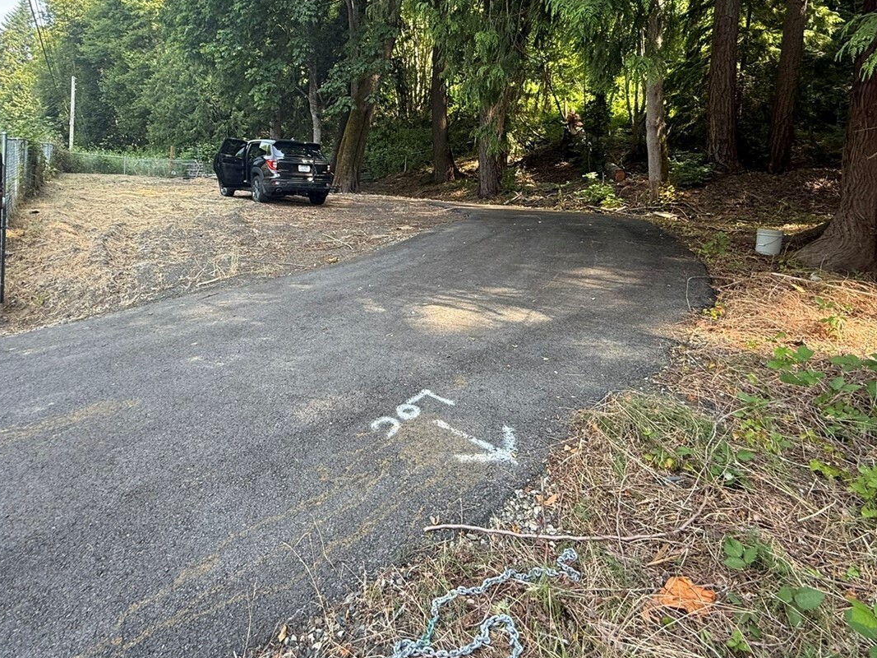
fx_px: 532
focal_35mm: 21
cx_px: 408
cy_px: 232
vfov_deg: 62.2
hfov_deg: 78.9
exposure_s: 1/99
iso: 64
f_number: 2.2
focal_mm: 2.22
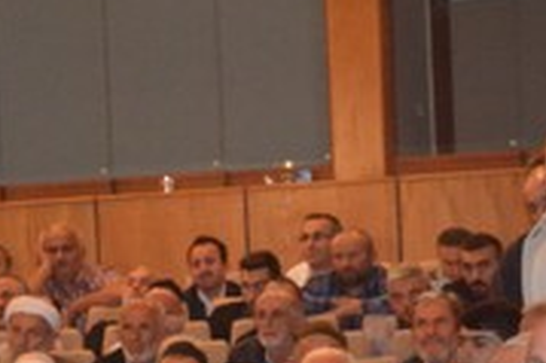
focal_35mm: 270
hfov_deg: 7.6
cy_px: 554
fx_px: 4091
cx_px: 64
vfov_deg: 5.0
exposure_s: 1/60
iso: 3200
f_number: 5.3
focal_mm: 48
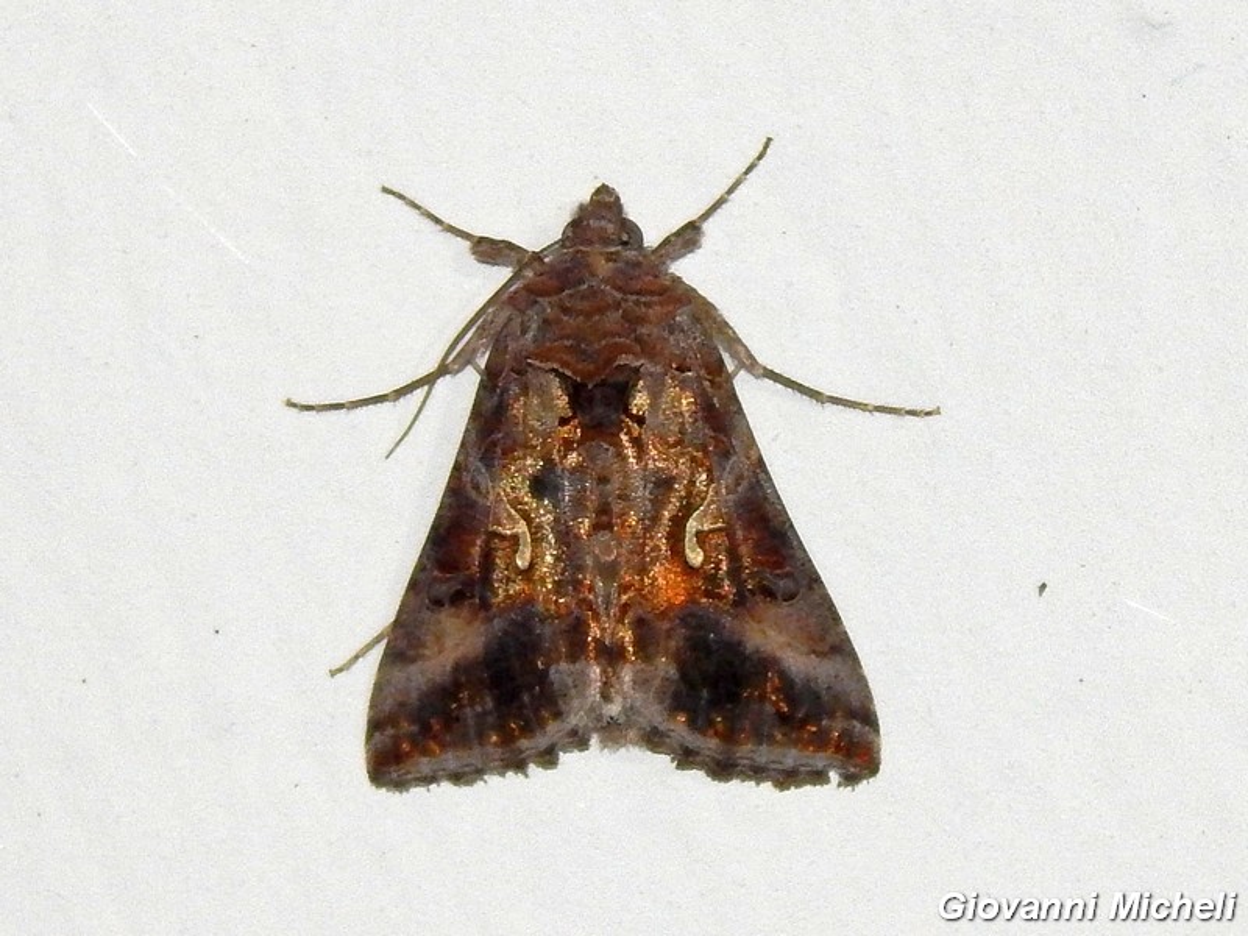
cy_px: 468
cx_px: 624
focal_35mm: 430
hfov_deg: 4.6
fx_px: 15503
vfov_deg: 3.5
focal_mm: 76.4
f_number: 5.7
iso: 200
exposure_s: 1/125
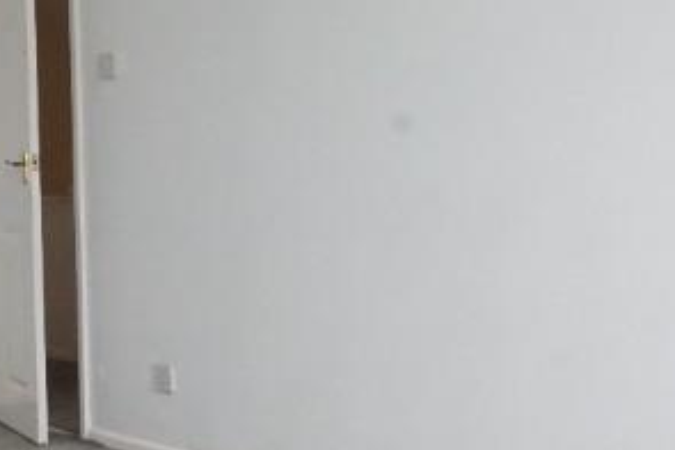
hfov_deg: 36.5
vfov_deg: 26.0
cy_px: 227
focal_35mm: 52
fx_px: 975
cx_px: 110
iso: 2500
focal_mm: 10
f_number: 14
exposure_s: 1/60
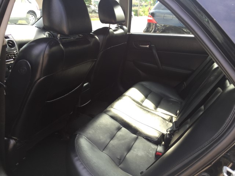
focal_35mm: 29
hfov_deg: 61.7
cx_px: 118
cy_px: 88
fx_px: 197
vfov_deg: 48.2
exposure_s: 1/120
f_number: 2.2
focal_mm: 4.15
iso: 40
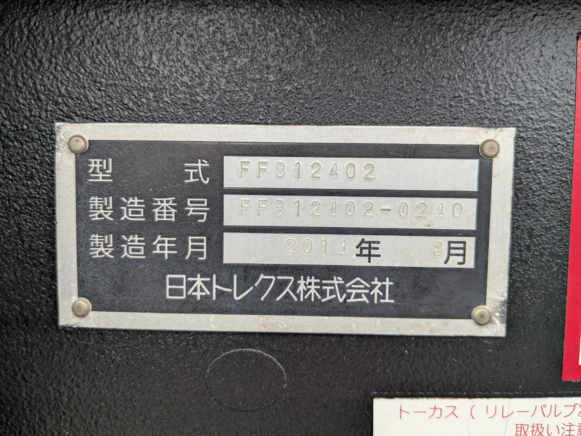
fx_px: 453
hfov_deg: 65.3
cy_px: 218
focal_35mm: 27
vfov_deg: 51.4
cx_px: 290
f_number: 1.73
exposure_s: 1/285
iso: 48
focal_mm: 4.38
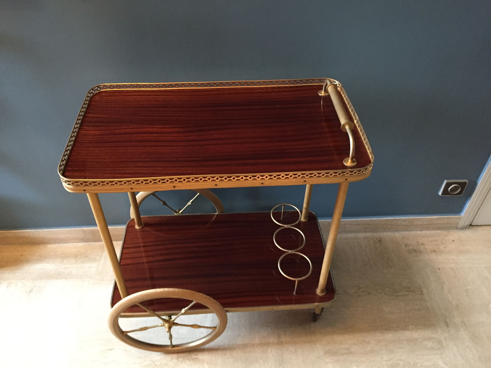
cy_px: 184
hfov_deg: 61.7
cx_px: 246
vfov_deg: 48.2
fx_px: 411
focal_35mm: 29
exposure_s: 1/17
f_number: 2.2
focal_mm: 4.15
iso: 250
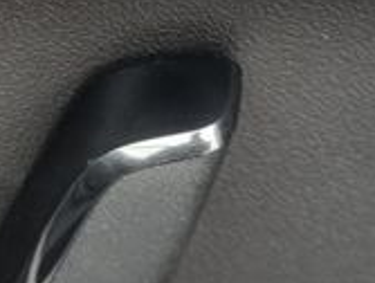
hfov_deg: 12.3
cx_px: 16
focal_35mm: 159
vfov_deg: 9.3
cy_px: -13
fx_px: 1726
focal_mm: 5.4
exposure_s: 1/50
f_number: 1.8
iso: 200
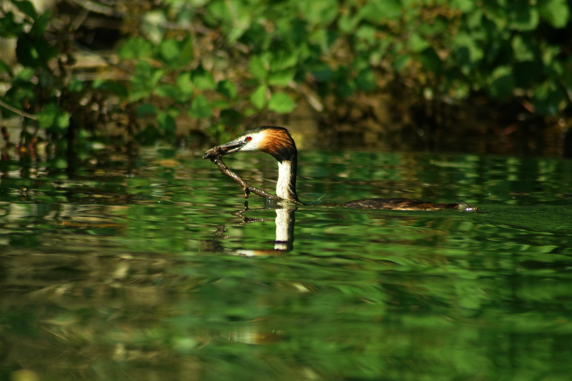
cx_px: 286
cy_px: 190
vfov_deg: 3.1
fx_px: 7147
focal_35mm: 450
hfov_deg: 4.6
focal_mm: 300
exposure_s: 1/2000
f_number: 5.6
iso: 1000
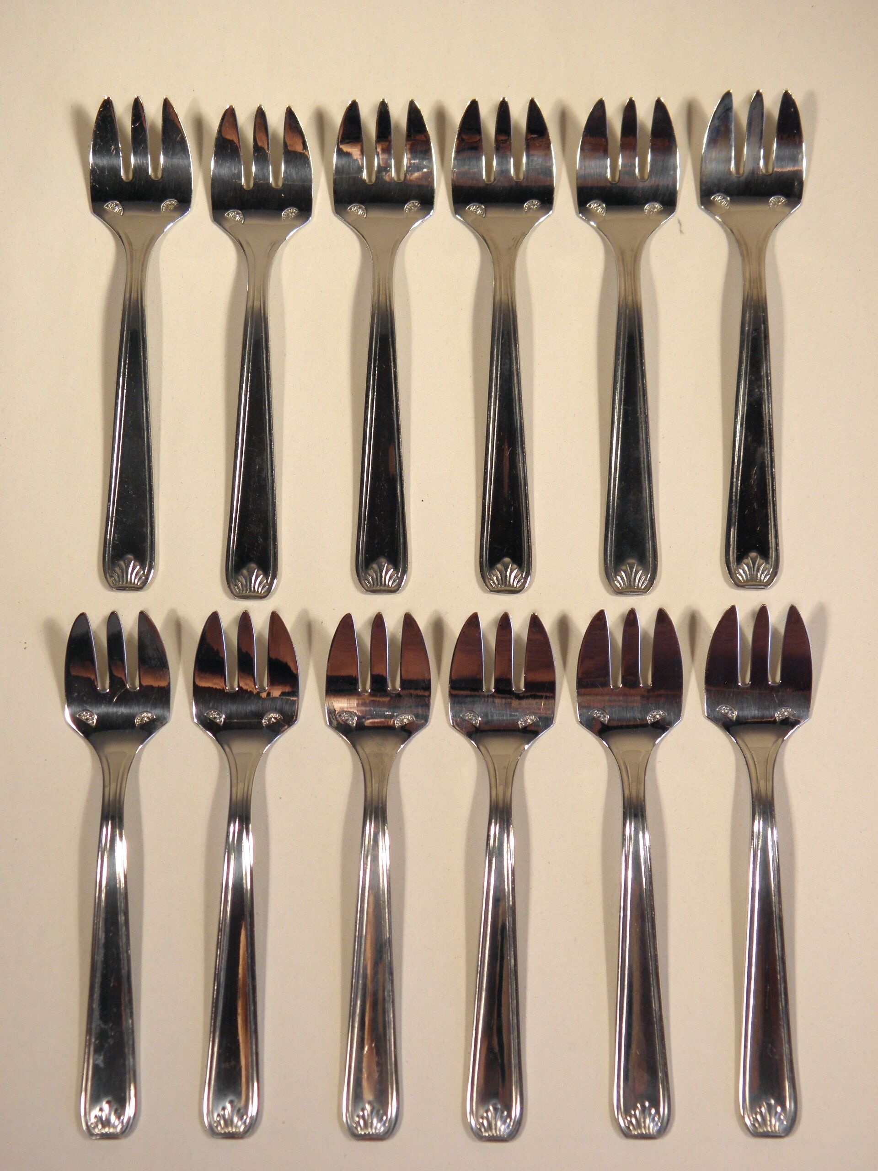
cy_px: 586
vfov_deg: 35.5
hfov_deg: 27.0
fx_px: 1826
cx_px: 439
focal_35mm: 54
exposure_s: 1/50
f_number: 4.1
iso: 100
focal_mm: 9.7
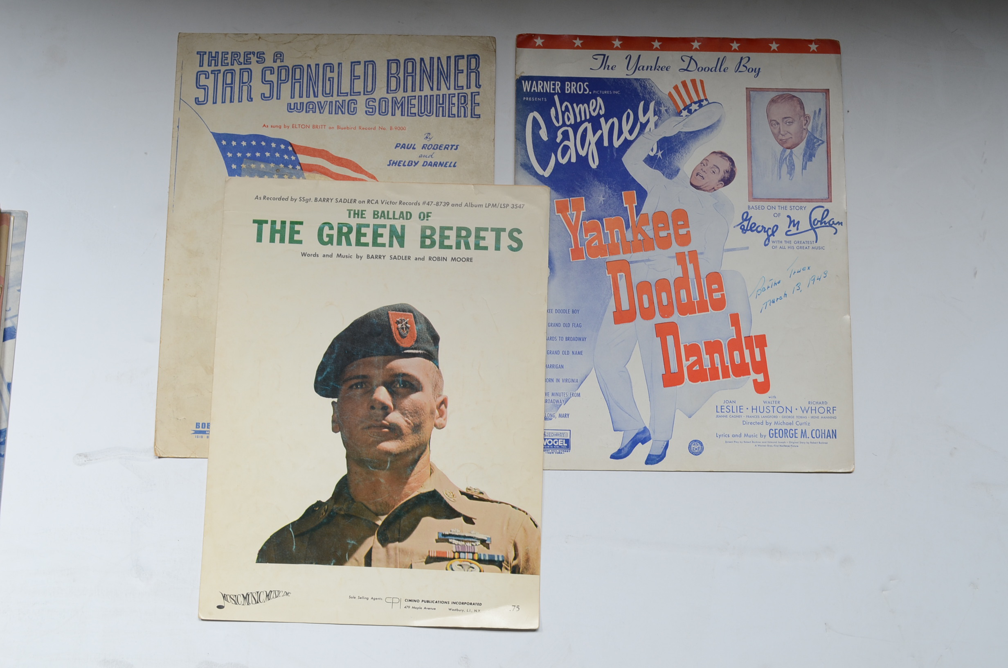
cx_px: 504
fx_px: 1174
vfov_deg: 31.8
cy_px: 334
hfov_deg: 46.5
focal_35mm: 42
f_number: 8
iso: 200
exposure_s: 1/125
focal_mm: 28
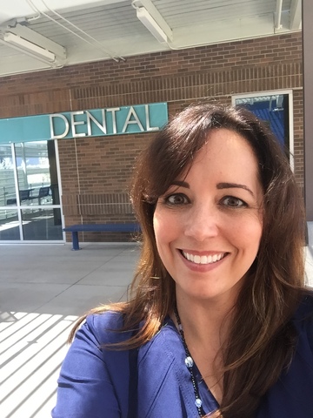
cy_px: 209
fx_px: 374
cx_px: 156
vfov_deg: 58.4
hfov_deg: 45.4
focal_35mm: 31
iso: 32
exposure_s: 1/60
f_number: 2.2
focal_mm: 2.65
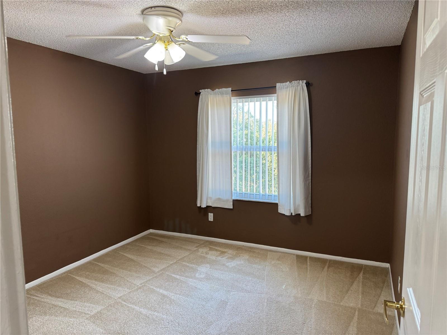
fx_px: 310
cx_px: 224
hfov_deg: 71.6
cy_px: 168
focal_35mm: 24
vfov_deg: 56.8
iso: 160
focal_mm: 6.76
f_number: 1.78
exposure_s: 1/60
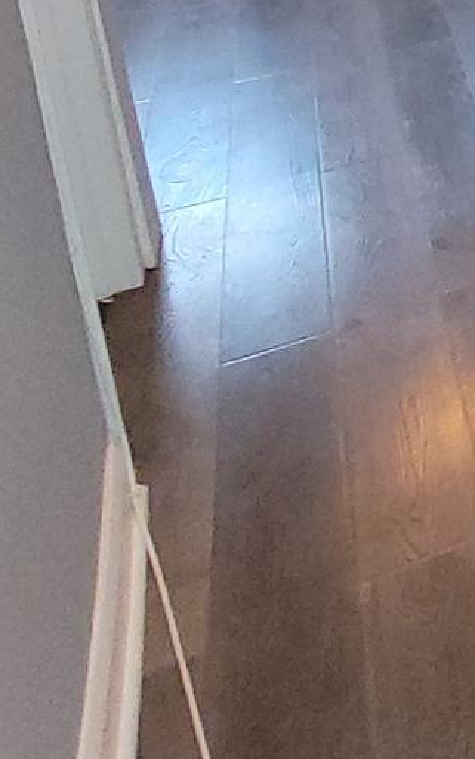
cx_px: 1057
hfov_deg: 15.8
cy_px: -192
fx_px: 1138
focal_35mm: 55
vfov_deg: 30.3
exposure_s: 1/30
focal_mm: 1.74
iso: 400
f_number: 2.2
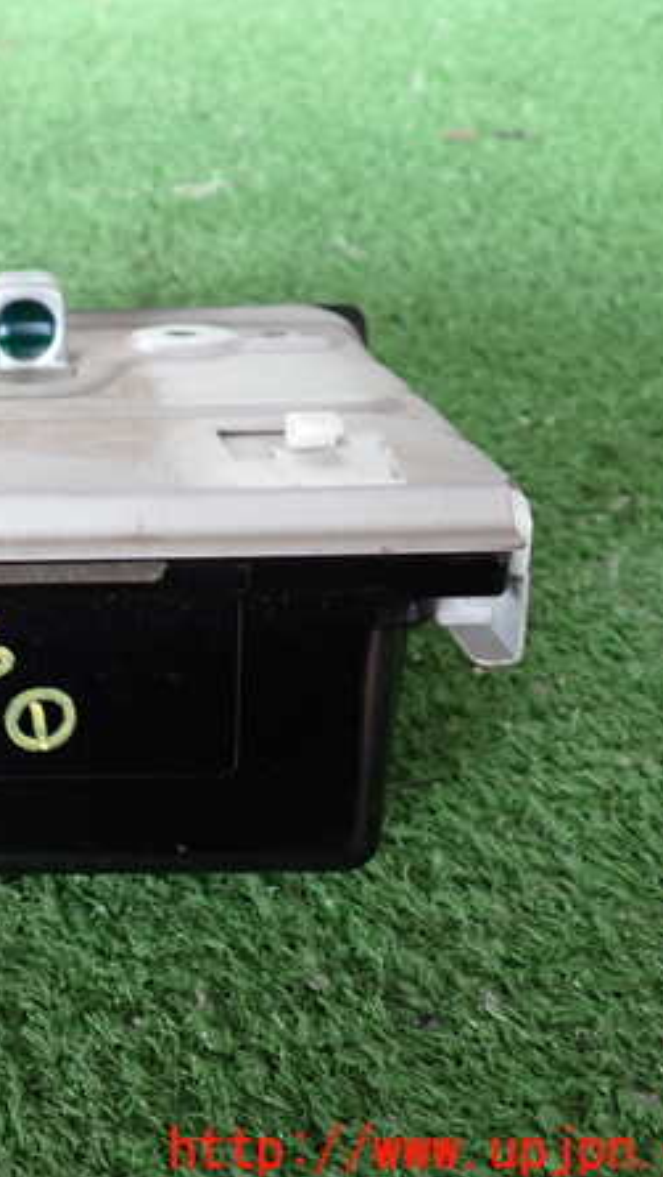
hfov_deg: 25.5
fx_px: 1375
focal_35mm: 44
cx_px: -26
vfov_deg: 46.4
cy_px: 591
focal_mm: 5.4
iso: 320
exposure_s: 1/30
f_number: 2.3
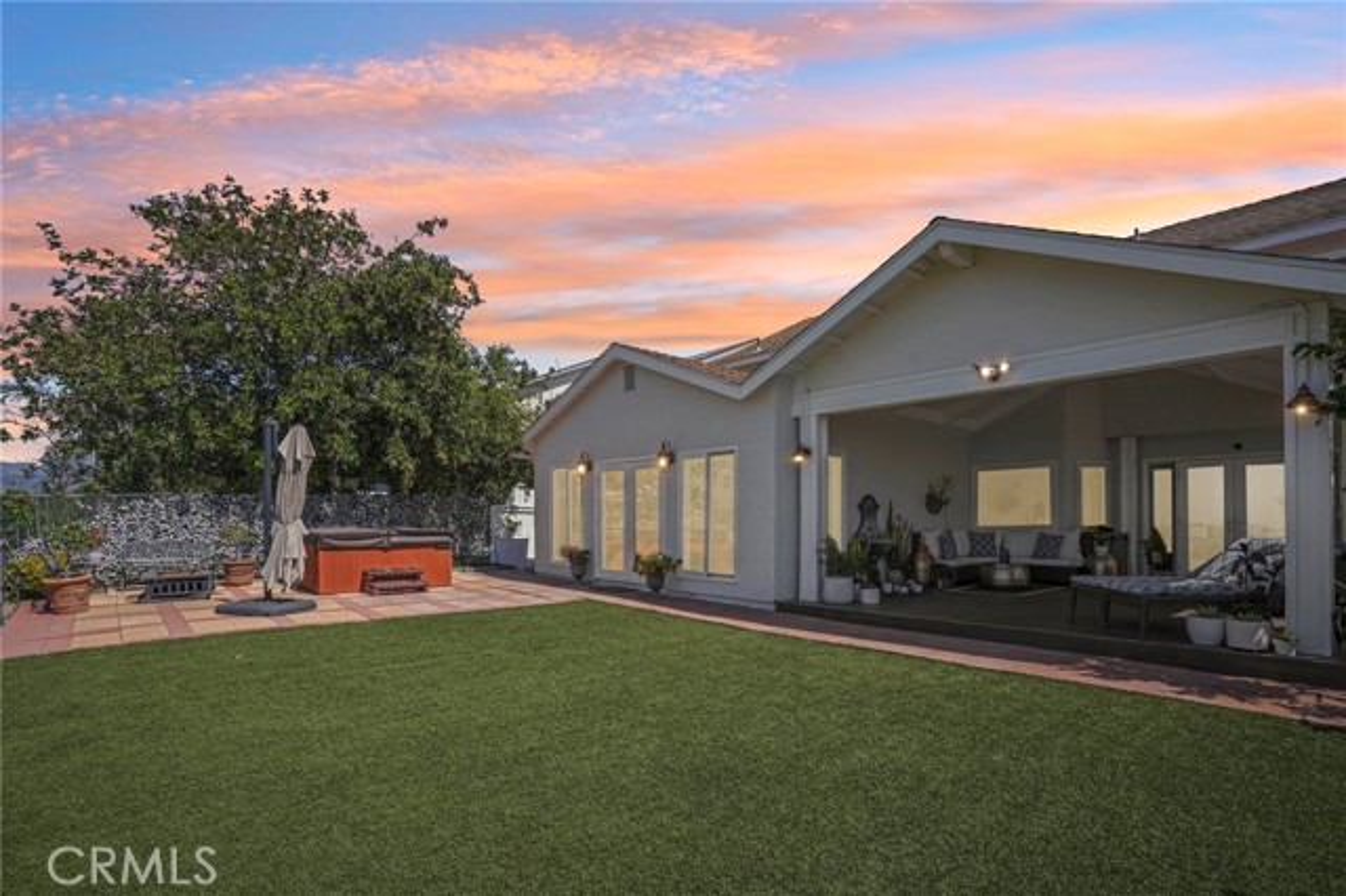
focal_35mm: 17
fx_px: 635
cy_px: 448
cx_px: 673
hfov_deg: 93.3
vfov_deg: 70.4
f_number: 8
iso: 125
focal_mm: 17
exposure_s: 1/320
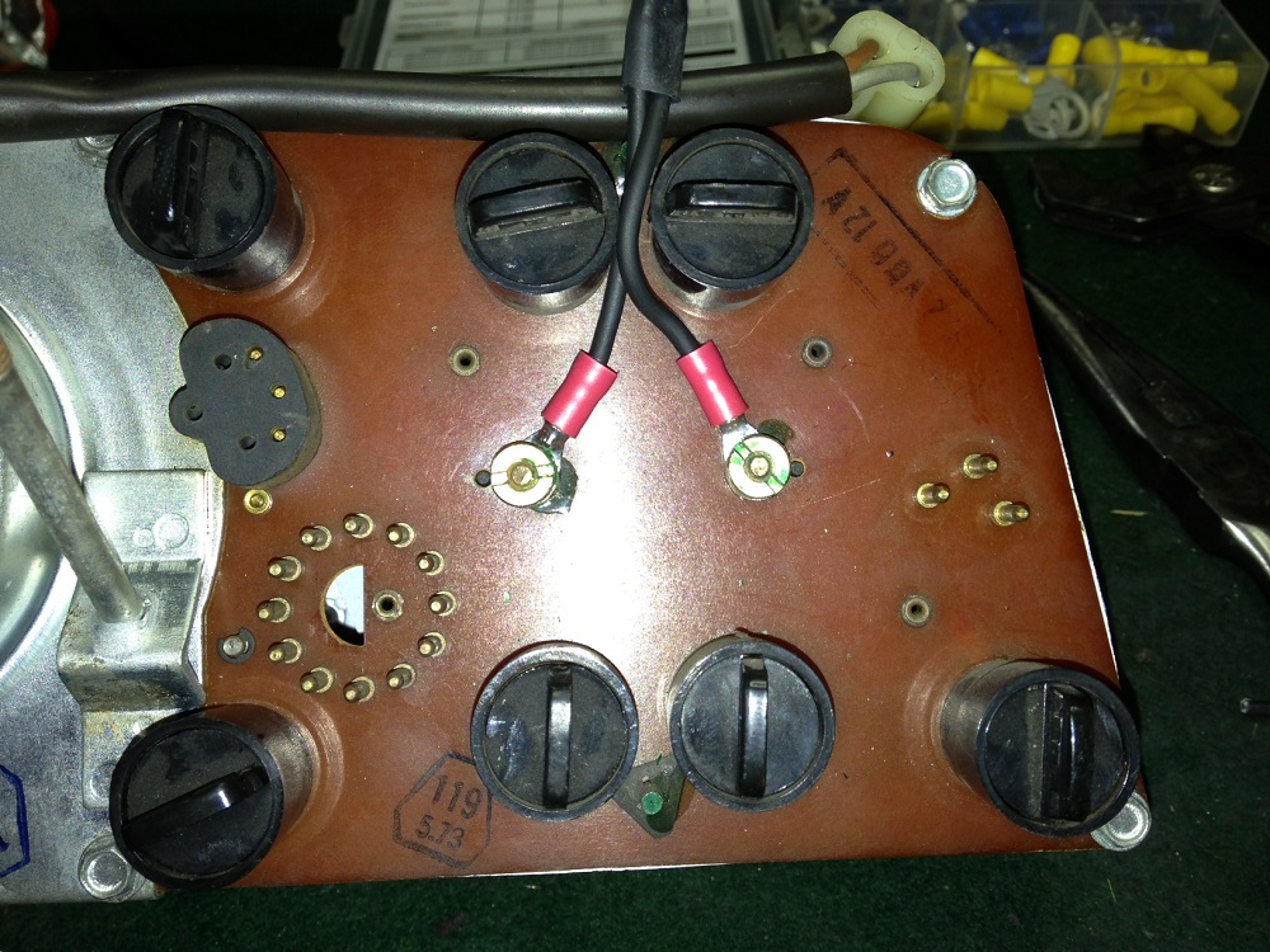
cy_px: 476
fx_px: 1211
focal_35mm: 33
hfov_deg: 55.4
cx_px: 635
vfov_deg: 42.9
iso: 50
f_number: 2.4
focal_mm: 4.13
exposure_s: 1/45
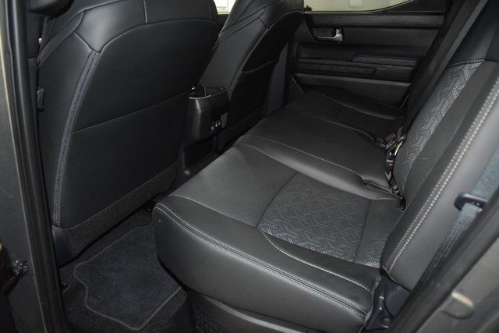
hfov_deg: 67.4
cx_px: 250
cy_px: 166
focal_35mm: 27
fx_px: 374
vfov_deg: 48.0
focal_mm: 18
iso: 3200
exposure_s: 1/80
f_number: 3.5
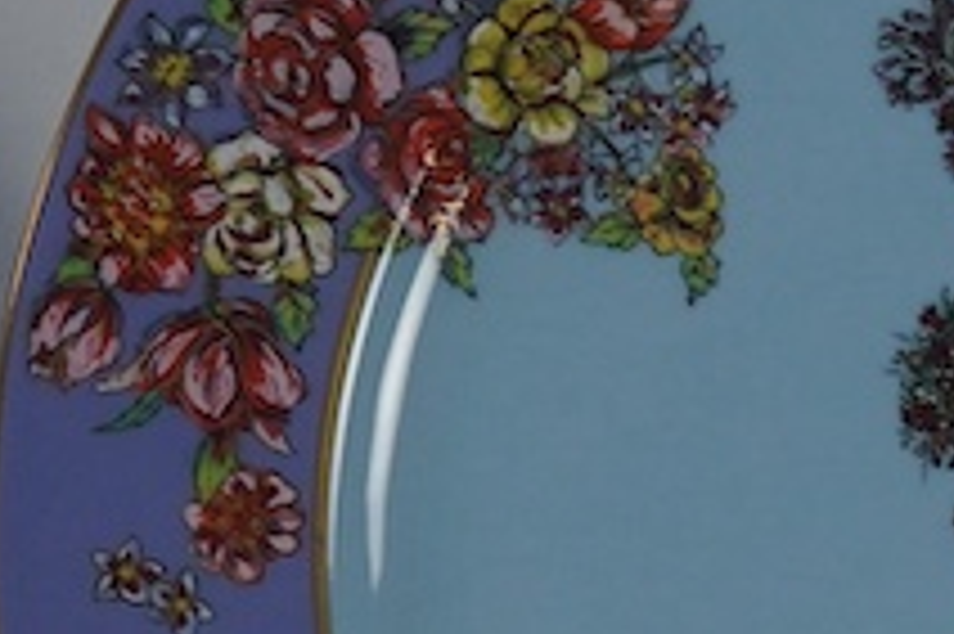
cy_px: 634
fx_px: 5057
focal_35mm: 191
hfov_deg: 10.5
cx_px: 1228
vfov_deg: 7.2
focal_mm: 30
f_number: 16
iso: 1250
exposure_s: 1/125
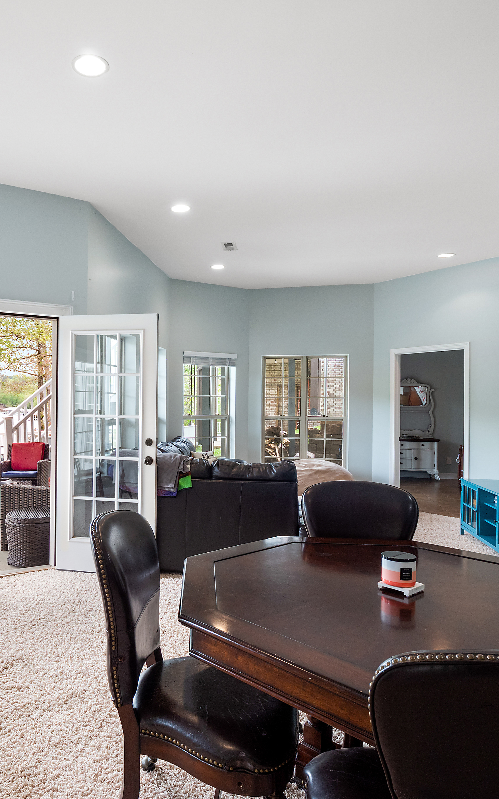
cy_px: 420
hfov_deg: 49.9
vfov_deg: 74.7
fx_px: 522
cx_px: 154
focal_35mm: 24
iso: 200
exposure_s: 1/15
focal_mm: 8
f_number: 5.6
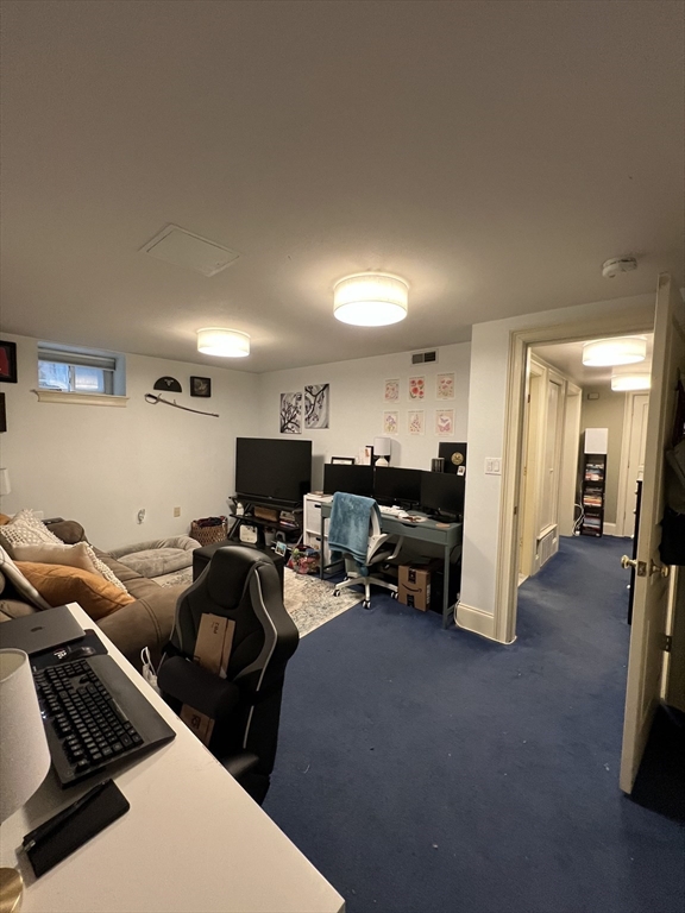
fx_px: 343
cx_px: 342
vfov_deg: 106.2
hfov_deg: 89.9
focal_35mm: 13
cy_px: 456
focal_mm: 1.57
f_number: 1.8
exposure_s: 1/60
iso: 320
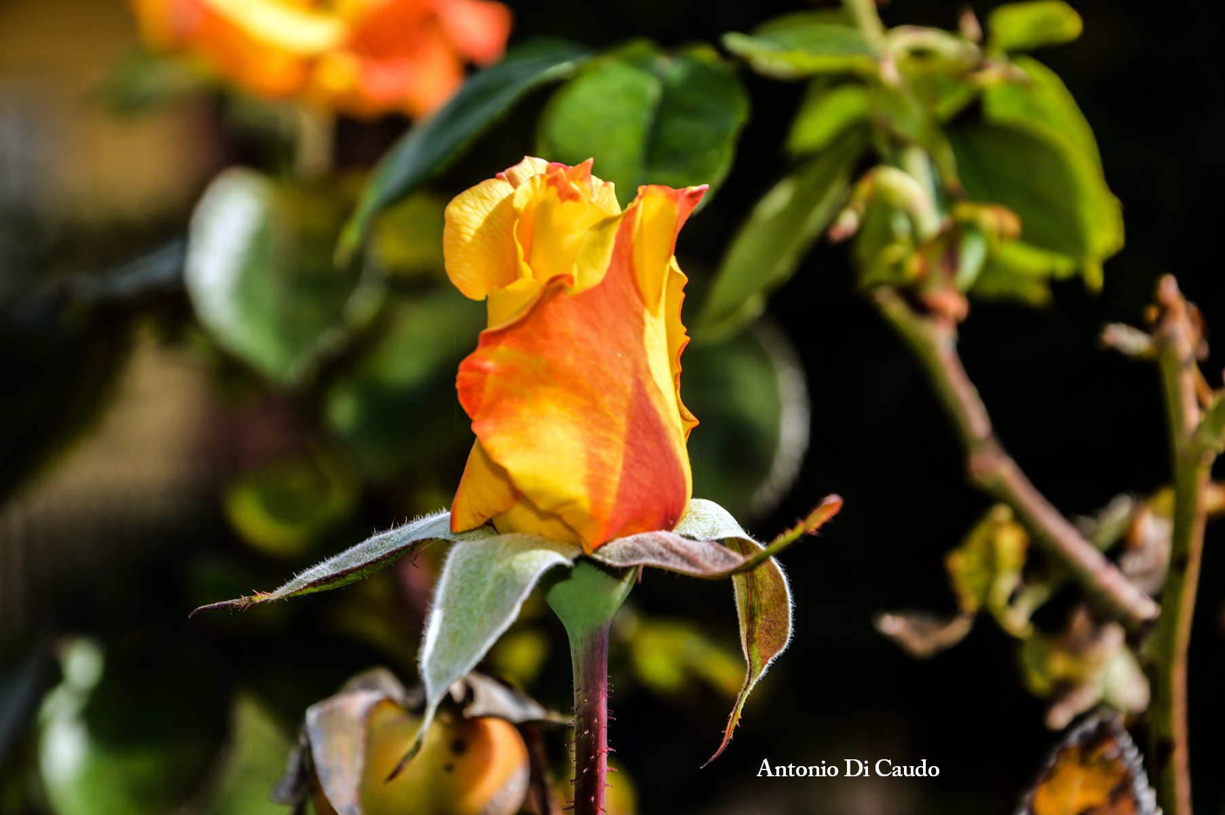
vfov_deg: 8.7
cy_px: 408
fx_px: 5354
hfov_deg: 13.1
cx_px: 612
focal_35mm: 158
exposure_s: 1/200
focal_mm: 105
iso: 100
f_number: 9
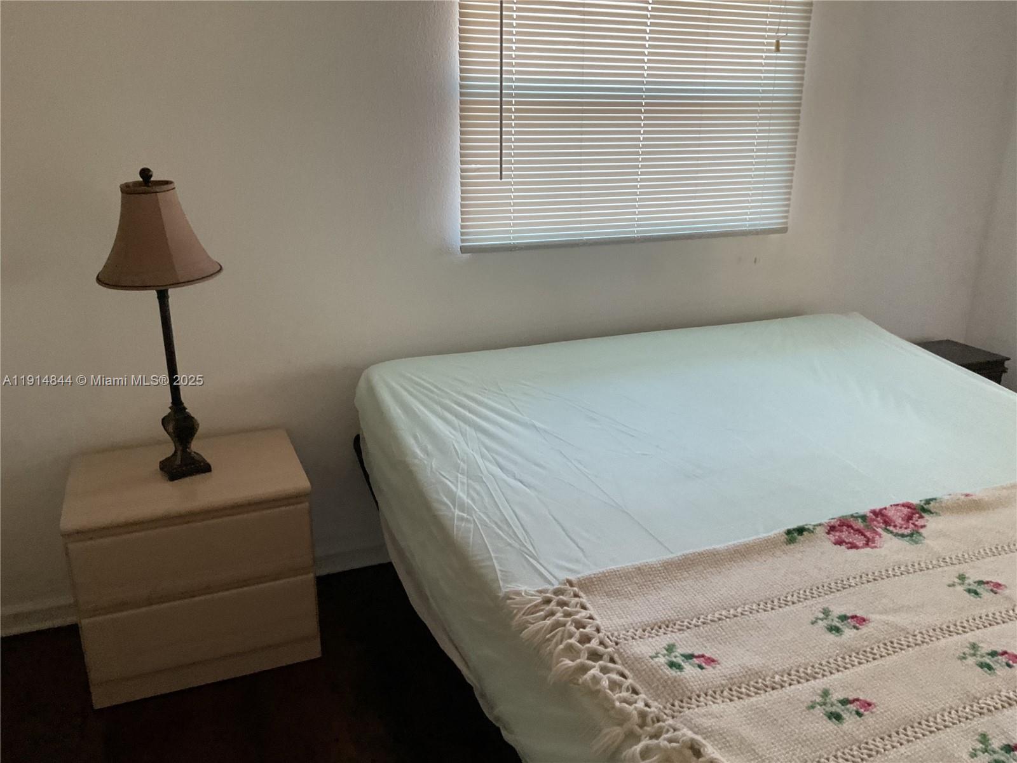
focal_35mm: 29
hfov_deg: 61.7
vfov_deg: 48.2
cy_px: 382
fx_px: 852
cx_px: 508
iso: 160
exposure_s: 1/60
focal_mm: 3
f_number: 1.8
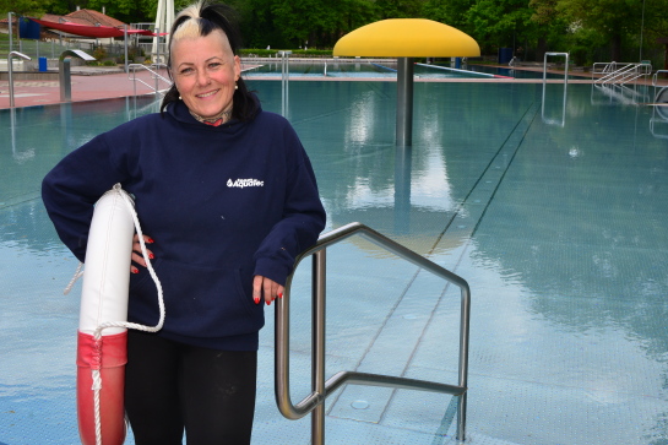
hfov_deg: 43.6
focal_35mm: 45
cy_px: 172
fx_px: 835
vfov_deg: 29.8
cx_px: 320
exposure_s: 1/250
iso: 400
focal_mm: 32
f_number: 11
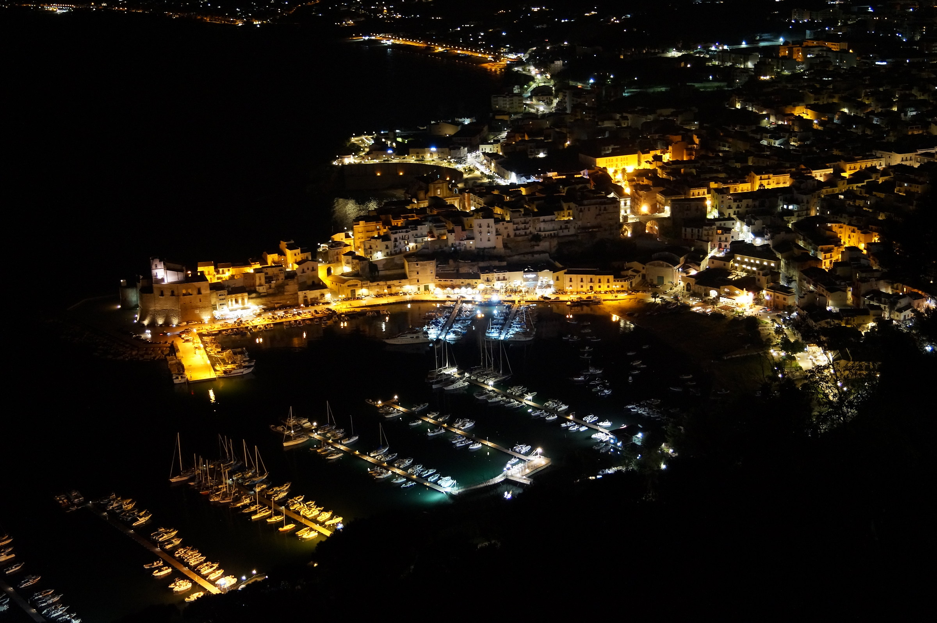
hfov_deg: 43.6
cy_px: 312
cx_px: 468
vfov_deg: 29.8
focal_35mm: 45
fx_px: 1170
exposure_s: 1/3
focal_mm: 30
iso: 1600
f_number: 4.5
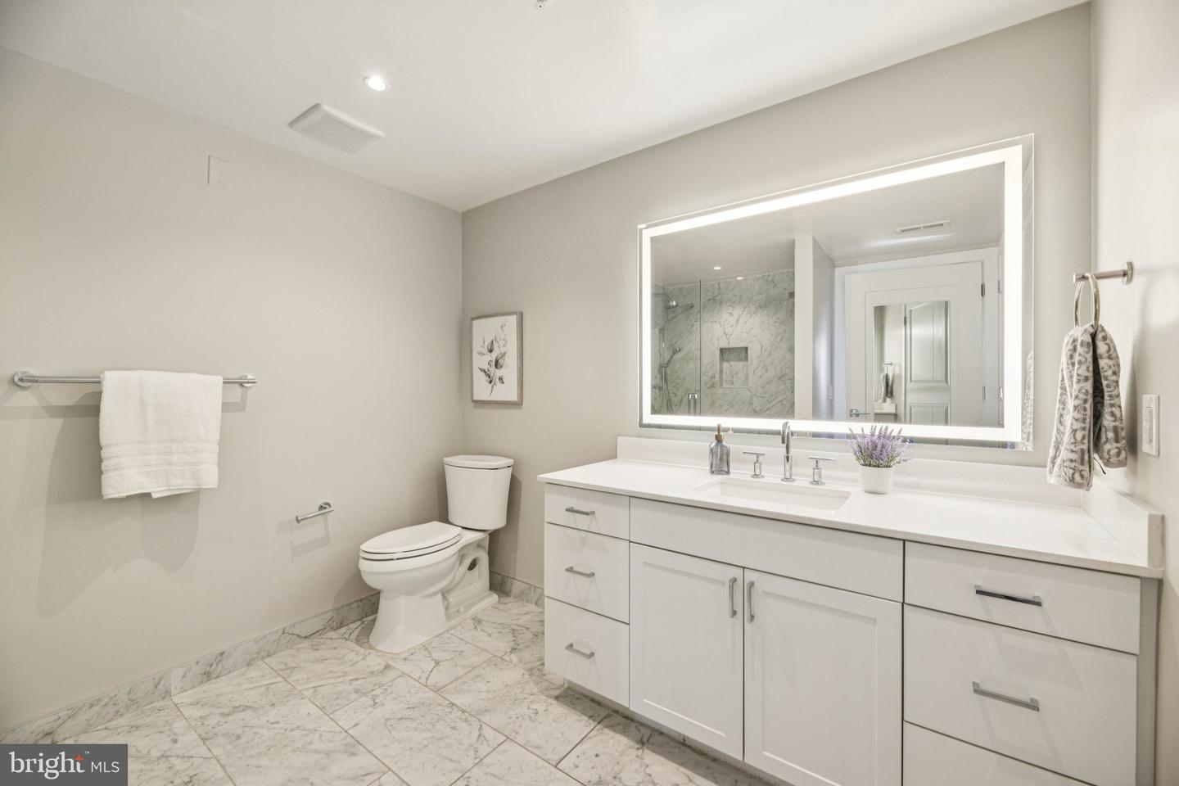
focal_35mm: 14
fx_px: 458
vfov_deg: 81.2
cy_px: 393
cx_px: 590
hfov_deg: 104.3
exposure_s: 1/15
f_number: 8
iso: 100
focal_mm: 14
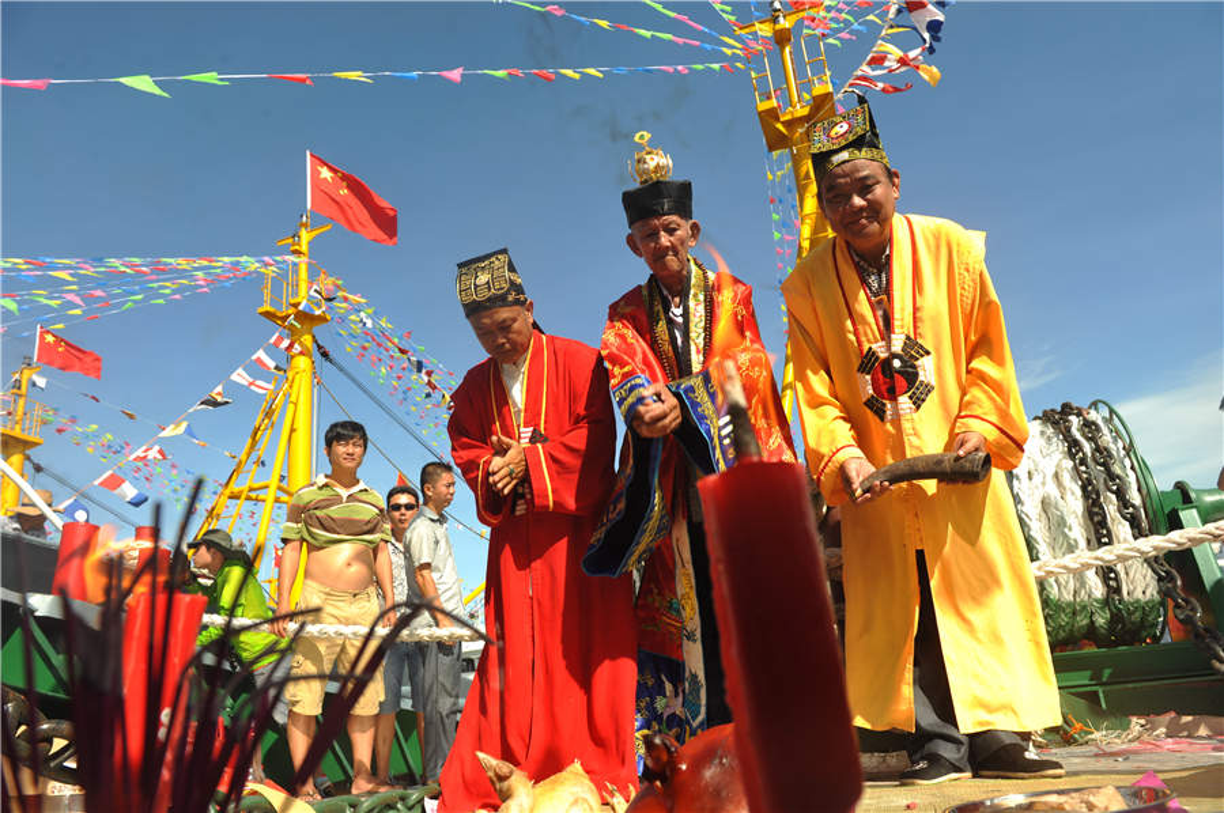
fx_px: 815
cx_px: 612
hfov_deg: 73.8
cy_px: 406
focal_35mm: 24
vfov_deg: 53.0
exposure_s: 1/250
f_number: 8
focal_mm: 24
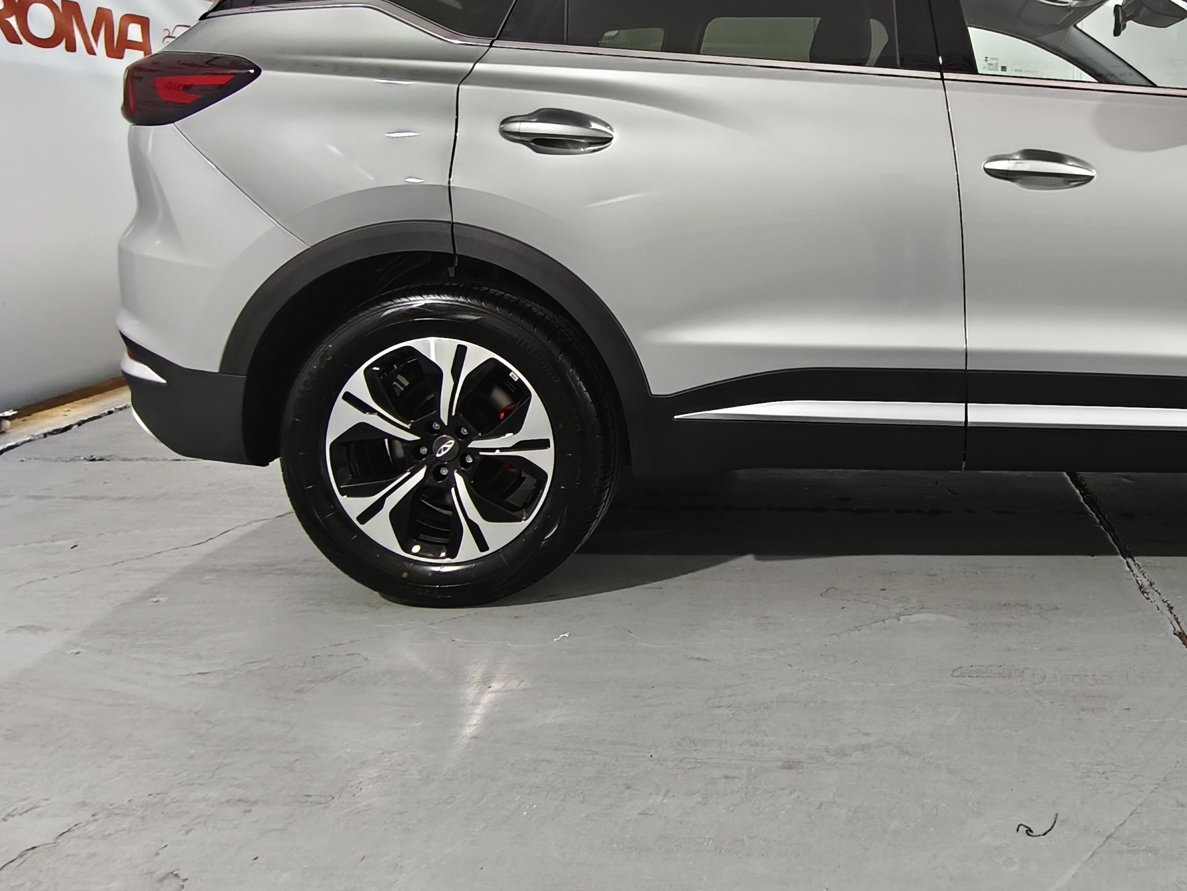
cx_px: 913
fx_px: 892
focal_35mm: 26
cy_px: 242
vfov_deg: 51.2
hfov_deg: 62.8
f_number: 2.2
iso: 250
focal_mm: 1.91
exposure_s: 1/33.3
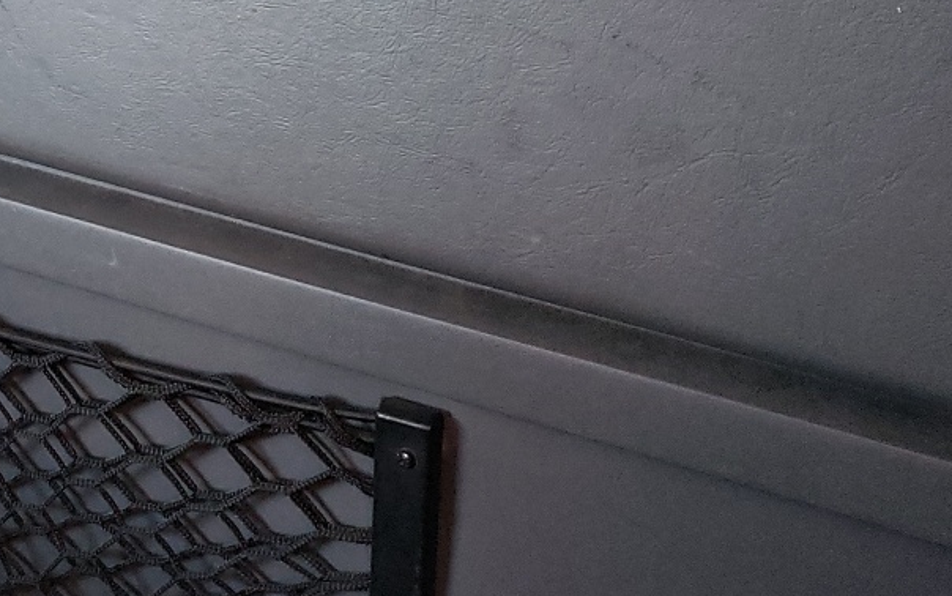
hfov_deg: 25.8
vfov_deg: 17.0
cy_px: -143
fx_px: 1895
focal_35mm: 73
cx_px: -126
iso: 139
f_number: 1.5
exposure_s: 1/60.2
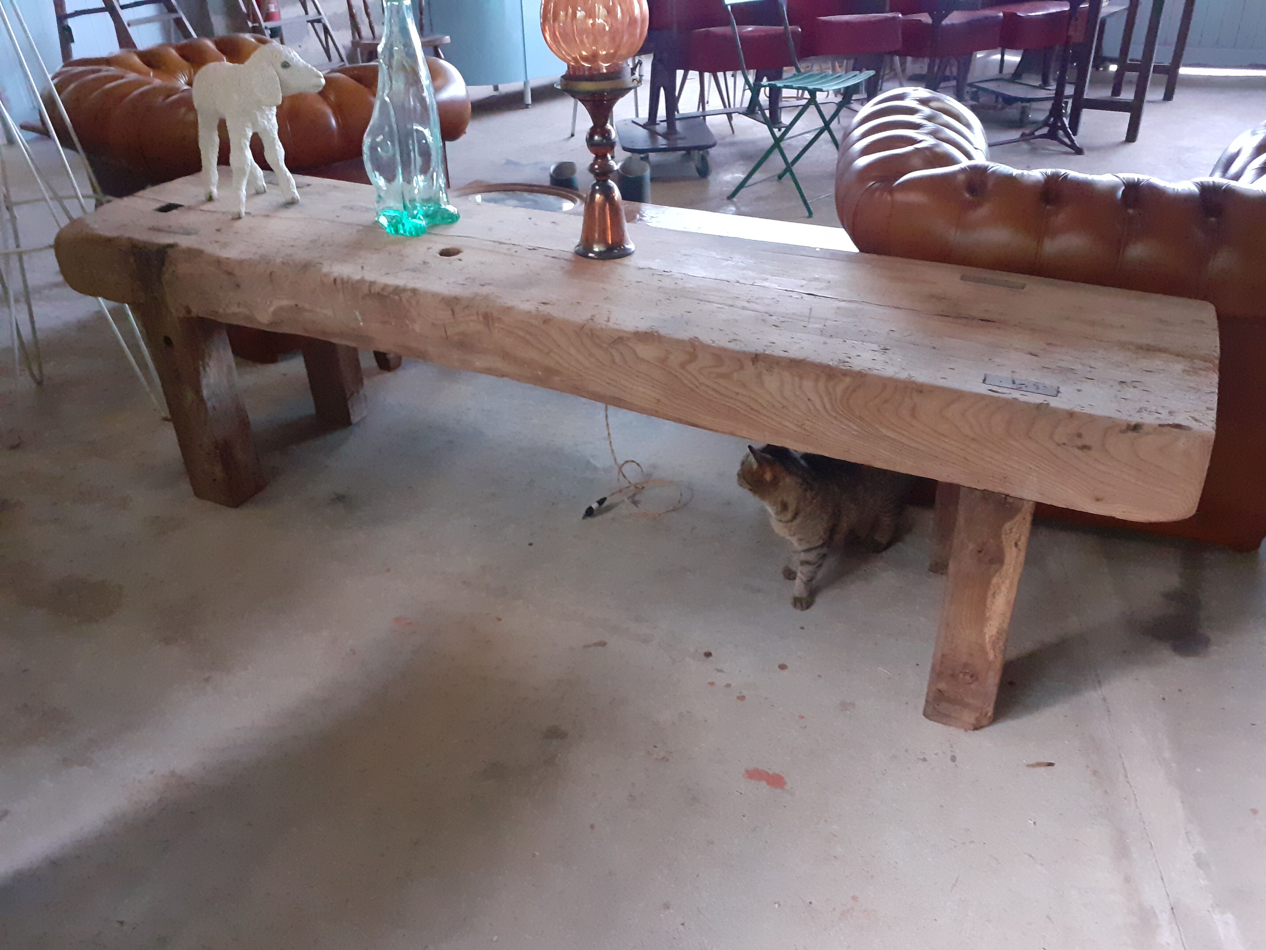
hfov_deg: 65.3
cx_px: 633
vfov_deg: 51.4
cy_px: 475
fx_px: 987
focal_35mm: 27
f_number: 1.9
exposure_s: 1/20
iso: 500
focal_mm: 3.6
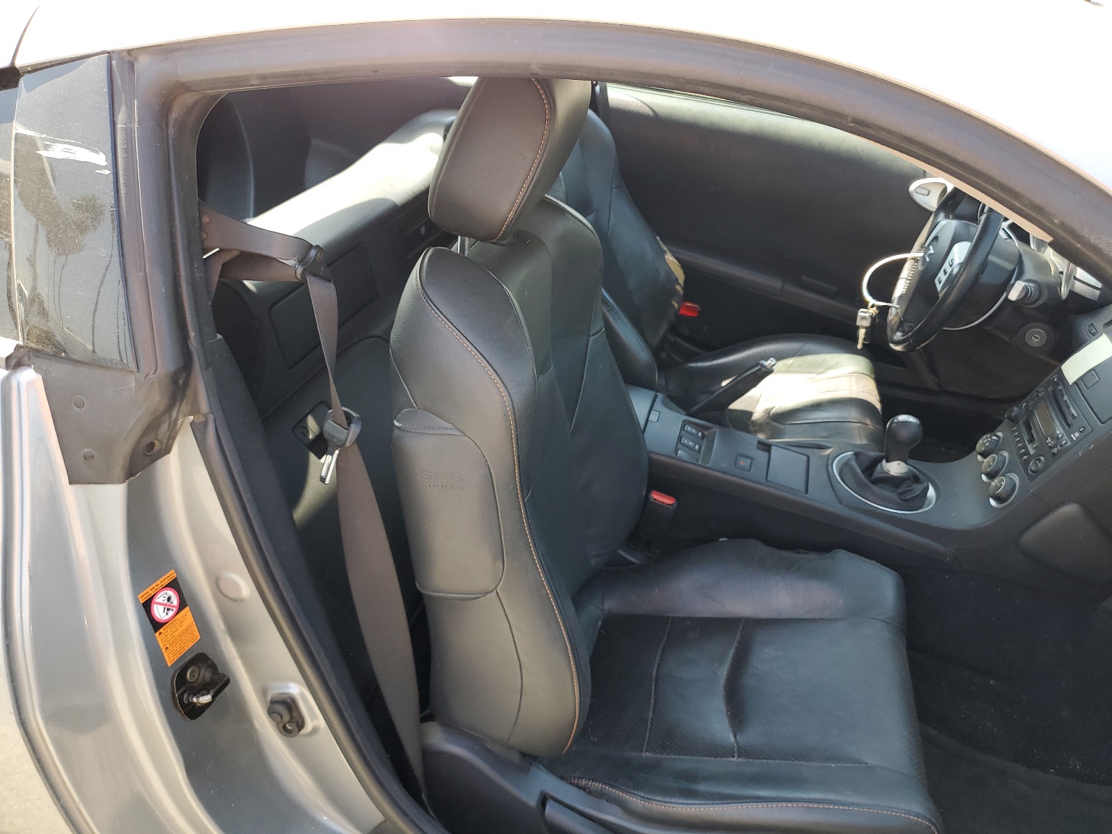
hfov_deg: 67.3
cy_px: 417
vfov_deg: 53.1
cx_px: 556
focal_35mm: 26
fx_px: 835
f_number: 1.5
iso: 50
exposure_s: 1/238
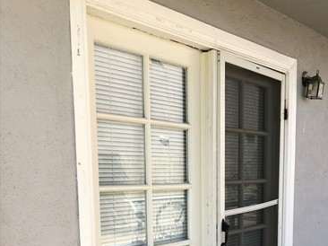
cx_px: 213
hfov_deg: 38.6
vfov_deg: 28.0
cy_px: 243
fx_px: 464
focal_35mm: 49
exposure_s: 1/534
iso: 20
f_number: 1.8
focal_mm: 4
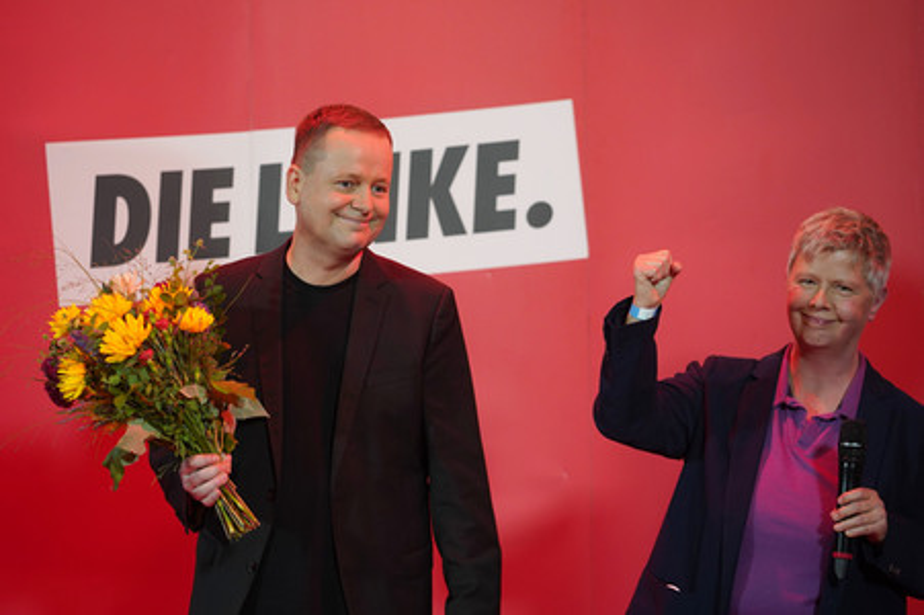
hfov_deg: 23.9
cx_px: 462
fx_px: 2180
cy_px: 308
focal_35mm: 85
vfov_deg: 16.0
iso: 2000
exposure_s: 1/250
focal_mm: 85
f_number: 2.8
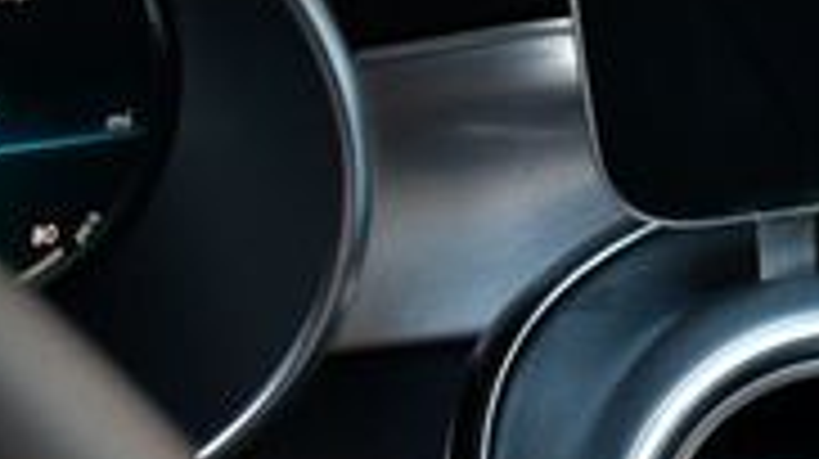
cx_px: 1336
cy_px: 338
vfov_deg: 9.1
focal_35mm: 133
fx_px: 2886
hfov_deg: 14.7
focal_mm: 18
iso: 800
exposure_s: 1/250
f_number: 3.5
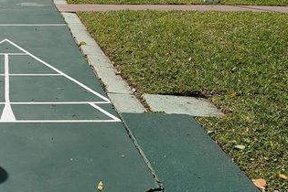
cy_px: 112
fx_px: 408
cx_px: 36
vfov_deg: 26.4
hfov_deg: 36.7
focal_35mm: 51
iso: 50
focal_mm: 4.3
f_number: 2.4
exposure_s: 1/2693
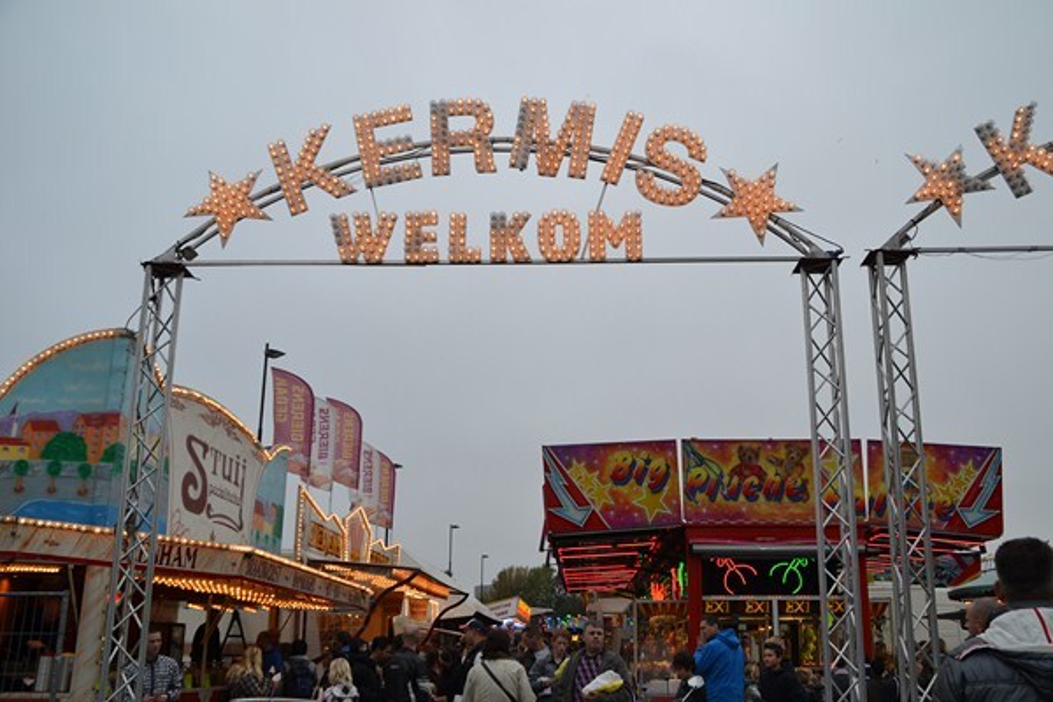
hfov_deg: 57.2
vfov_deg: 40.0
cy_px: 351
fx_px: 965
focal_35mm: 33
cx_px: 526
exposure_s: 1/125
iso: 140
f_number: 5.6
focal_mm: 22
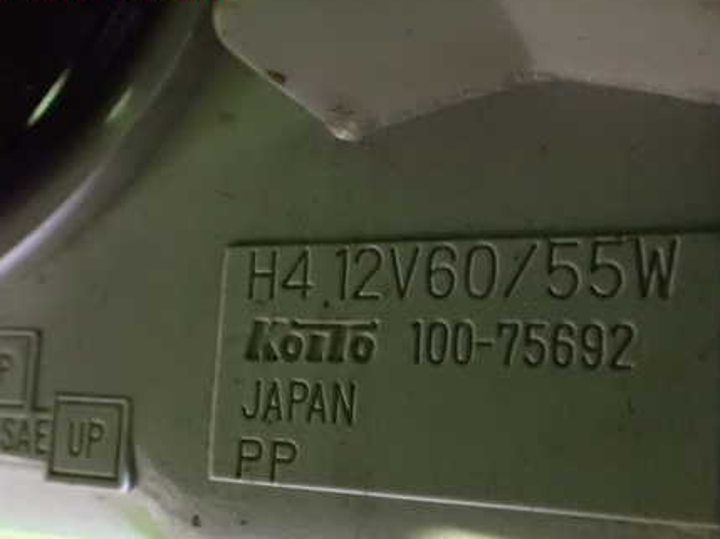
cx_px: 410
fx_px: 873
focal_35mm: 42
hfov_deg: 44.7
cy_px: 339
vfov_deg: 34.1
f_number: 2.3
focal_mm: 5.4
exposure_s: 1/13
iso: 1600
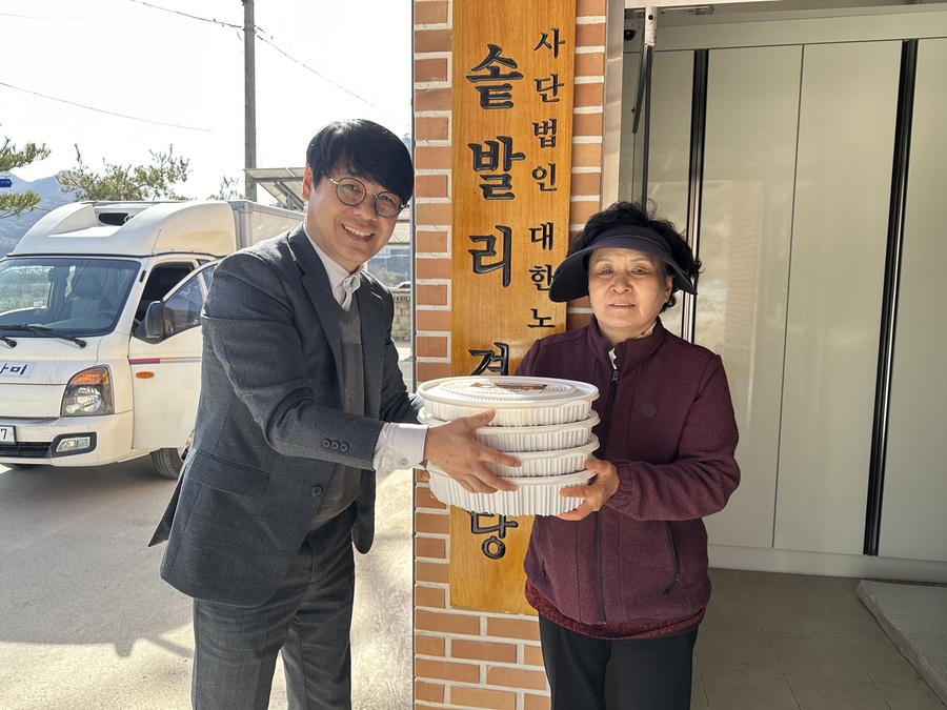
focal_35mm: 24
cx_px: 474
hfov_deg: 71.6
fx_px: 657
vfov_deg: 56.8
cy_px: 355
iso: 80
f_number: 1.78
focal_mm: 6.86
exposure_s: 1/971
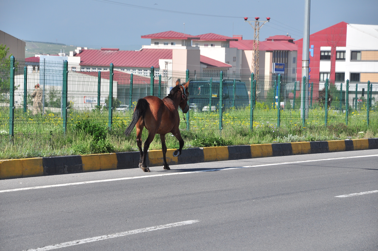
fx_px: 1730
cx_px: 189
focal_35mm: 165
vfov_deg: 8.3
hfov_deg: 12.5
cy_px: 126
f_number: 9
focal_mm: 110
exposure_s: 1/1250
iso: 400
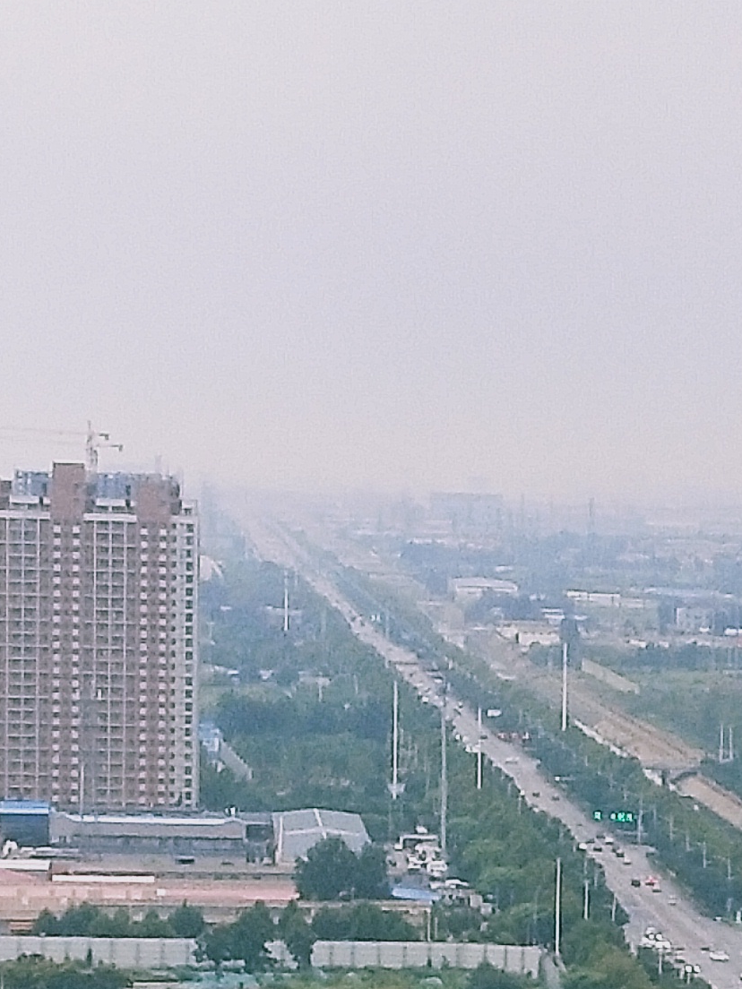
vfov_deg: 19.6
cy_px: 1067
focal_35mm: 96
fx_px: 2744
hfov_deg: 13.5
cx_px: 1413
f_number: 1.7
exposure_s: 1/100
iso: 61
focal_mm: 3.99
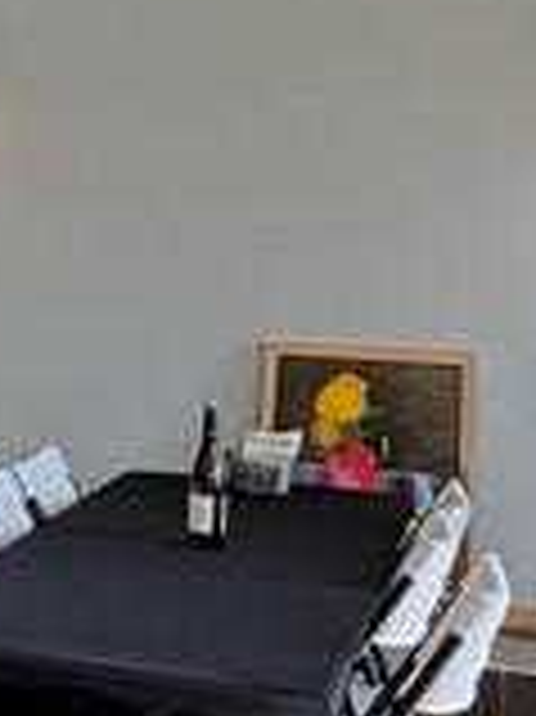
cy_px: 221
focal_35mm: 90
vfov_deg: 21.7
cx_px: -504
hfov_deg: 14.0
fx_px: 1861
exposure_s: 1/120
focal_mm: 2.22
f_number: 2.2
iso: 80
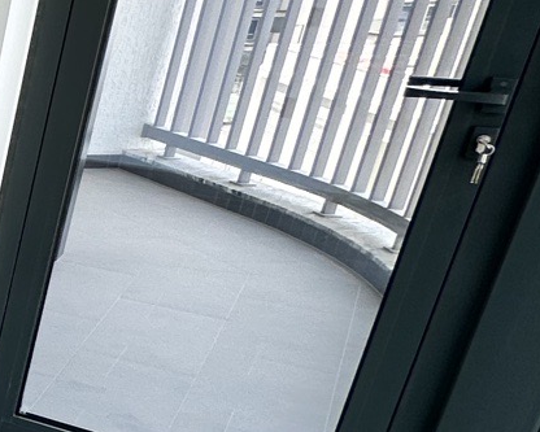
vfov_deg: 24.2
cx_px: -661
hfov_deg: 16.7
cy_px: 248
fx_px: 1007
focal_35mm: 63
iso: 40
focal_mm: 2.22
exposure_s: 1/215
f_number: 2.2
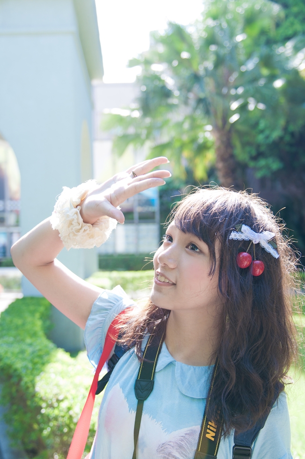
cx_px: 152
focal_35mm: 42
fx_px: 535
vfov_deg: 46.4
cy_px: 230
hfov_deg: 31.8
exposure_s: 1/320
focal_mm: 28
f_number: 2.8
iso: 200
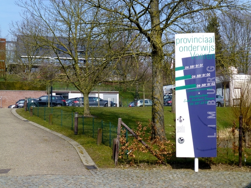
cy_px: 94
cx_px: 126
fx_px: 421
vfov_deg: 25.2
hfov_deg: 33.2
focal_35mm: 58
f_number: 4.7
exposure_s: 1/500
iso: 100
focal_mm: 10.3
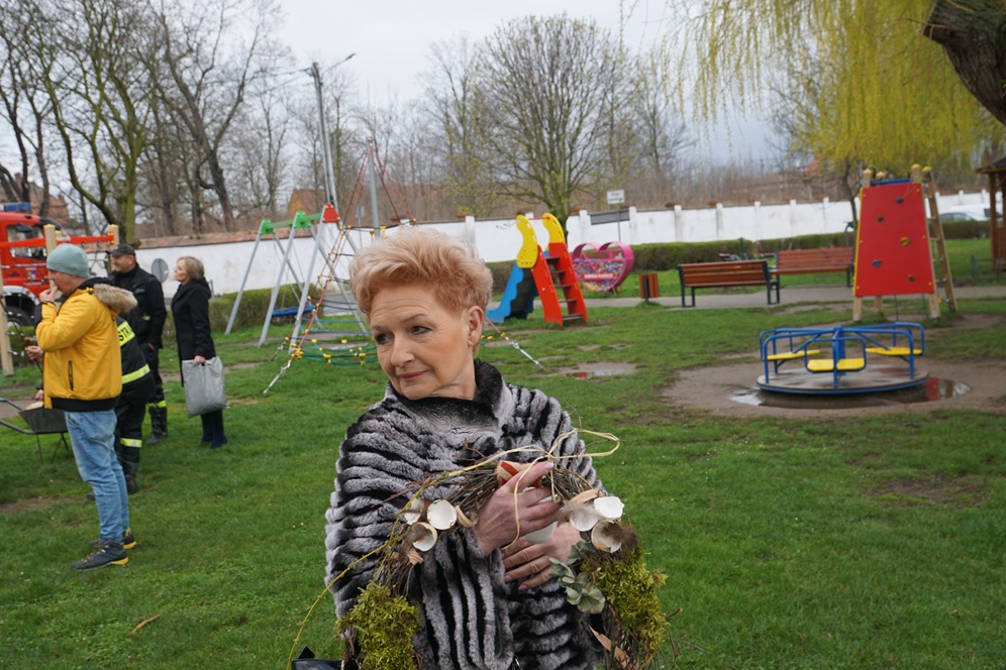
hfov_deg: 51.9
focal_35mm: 37
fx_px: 1034
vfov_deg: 35.9
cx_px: 496
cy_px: 344
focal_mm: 24
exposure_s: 1/320
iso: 100
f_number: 4.5
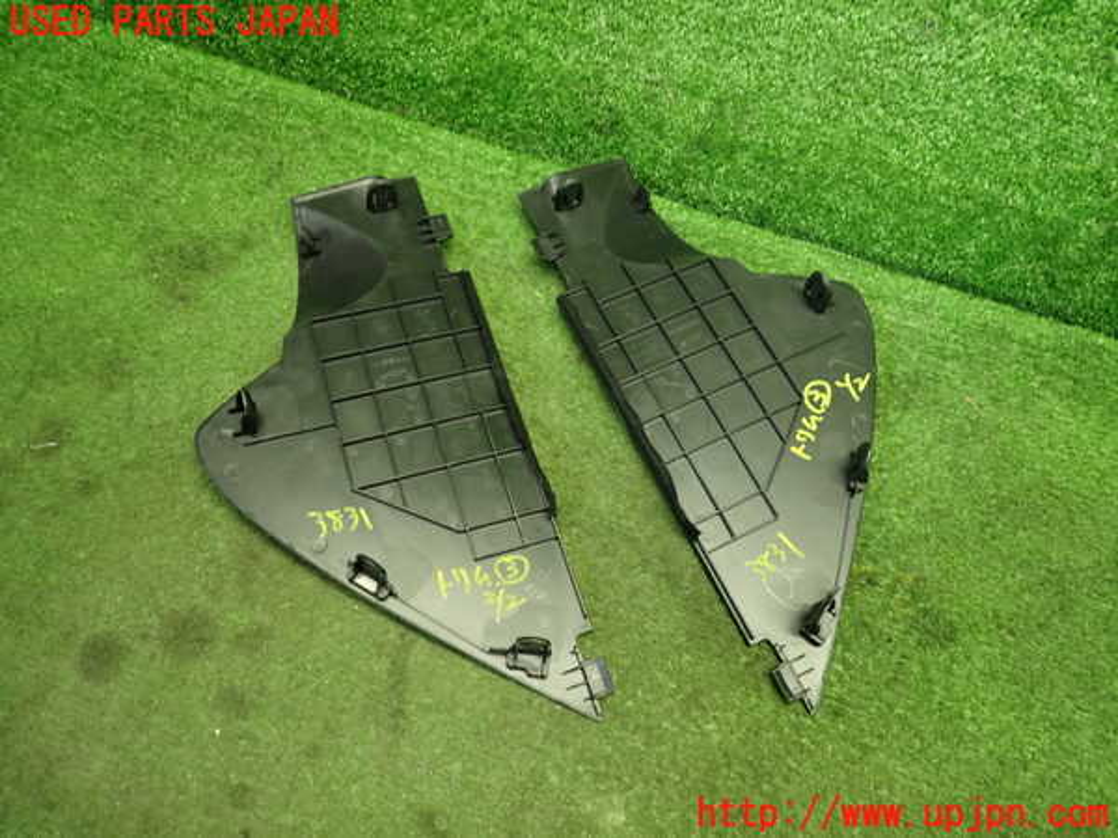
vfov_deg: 54.9
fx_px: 807
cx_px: 559
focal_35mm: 25
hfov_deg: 69.4
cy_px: 419
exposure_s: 1/30
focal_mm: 4.5
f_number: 2
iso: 200
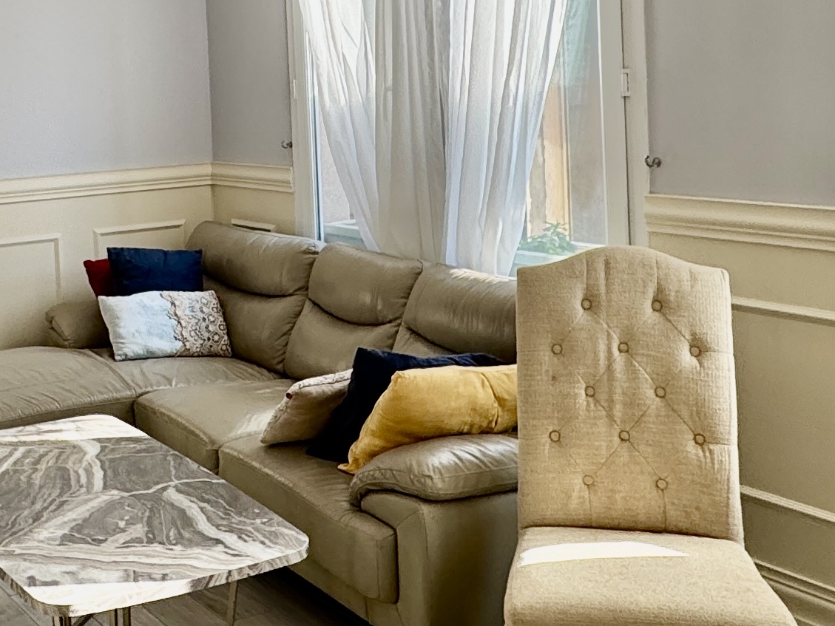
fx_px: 1206
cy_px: 120
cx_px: 181
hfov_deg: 37.0
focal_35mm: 50
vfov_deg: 28.5
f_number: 2.2
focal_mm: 2.22
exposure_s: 1/176
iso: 40
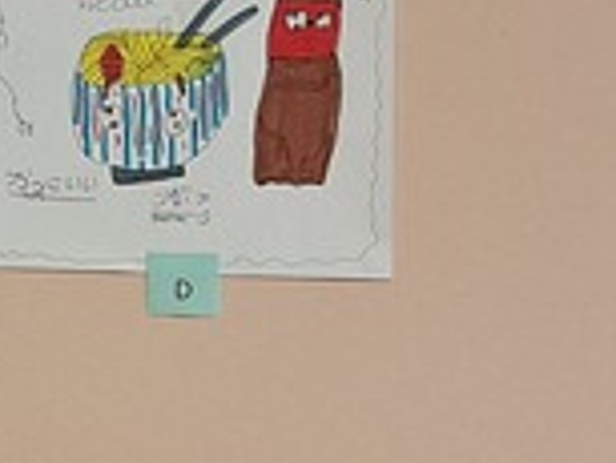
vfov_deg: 9.4
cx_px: 60
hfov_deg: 12.8
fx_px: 2725
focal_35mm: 153
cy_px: 715
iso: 80
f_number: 1.8
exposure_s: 1/50
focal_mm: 5.54
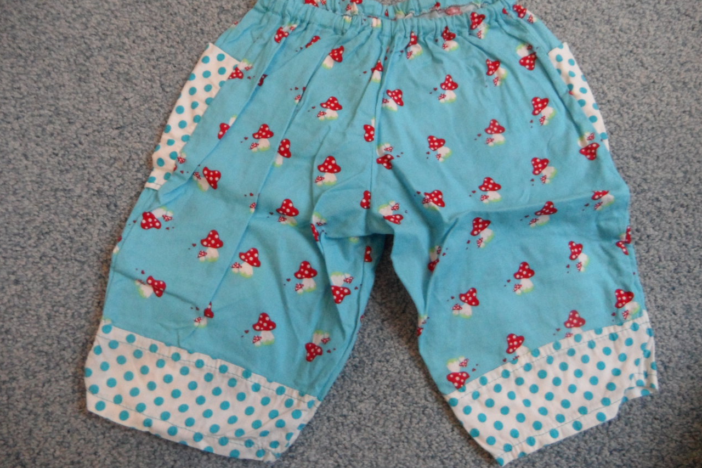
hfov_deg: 69.4
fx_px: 507
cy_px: 225
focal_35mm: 26
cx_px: 359
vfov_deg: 49.5
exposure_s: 1/20
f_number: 2.9
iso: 400
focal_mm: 4.1
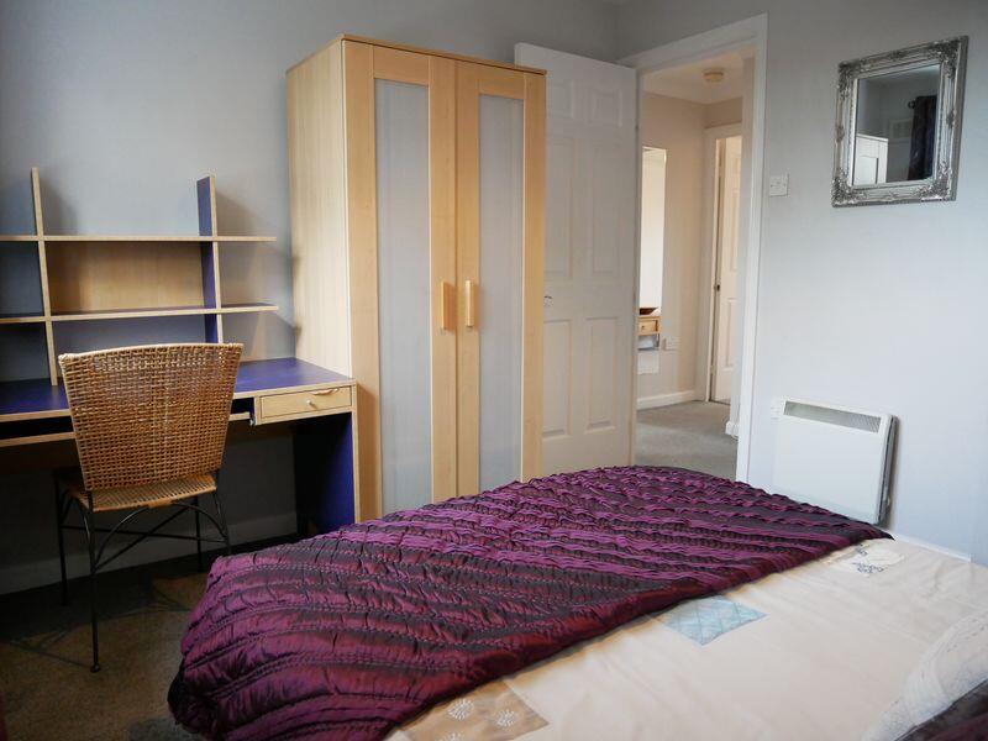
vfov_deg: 56.8
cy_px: 370
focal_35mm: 24
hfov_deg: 71.6
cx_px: 494
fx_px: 685
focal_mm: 12
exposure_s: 1/60
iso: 1600
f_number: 3.5
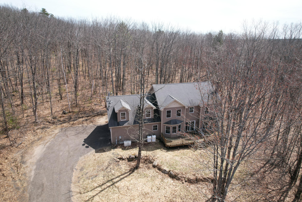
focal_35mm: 22
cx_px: 151
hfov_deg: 78.6
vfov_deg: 57.2
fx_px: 185
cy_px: 101
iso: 200
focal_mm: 8.38
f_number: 2.8
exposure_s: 1/320
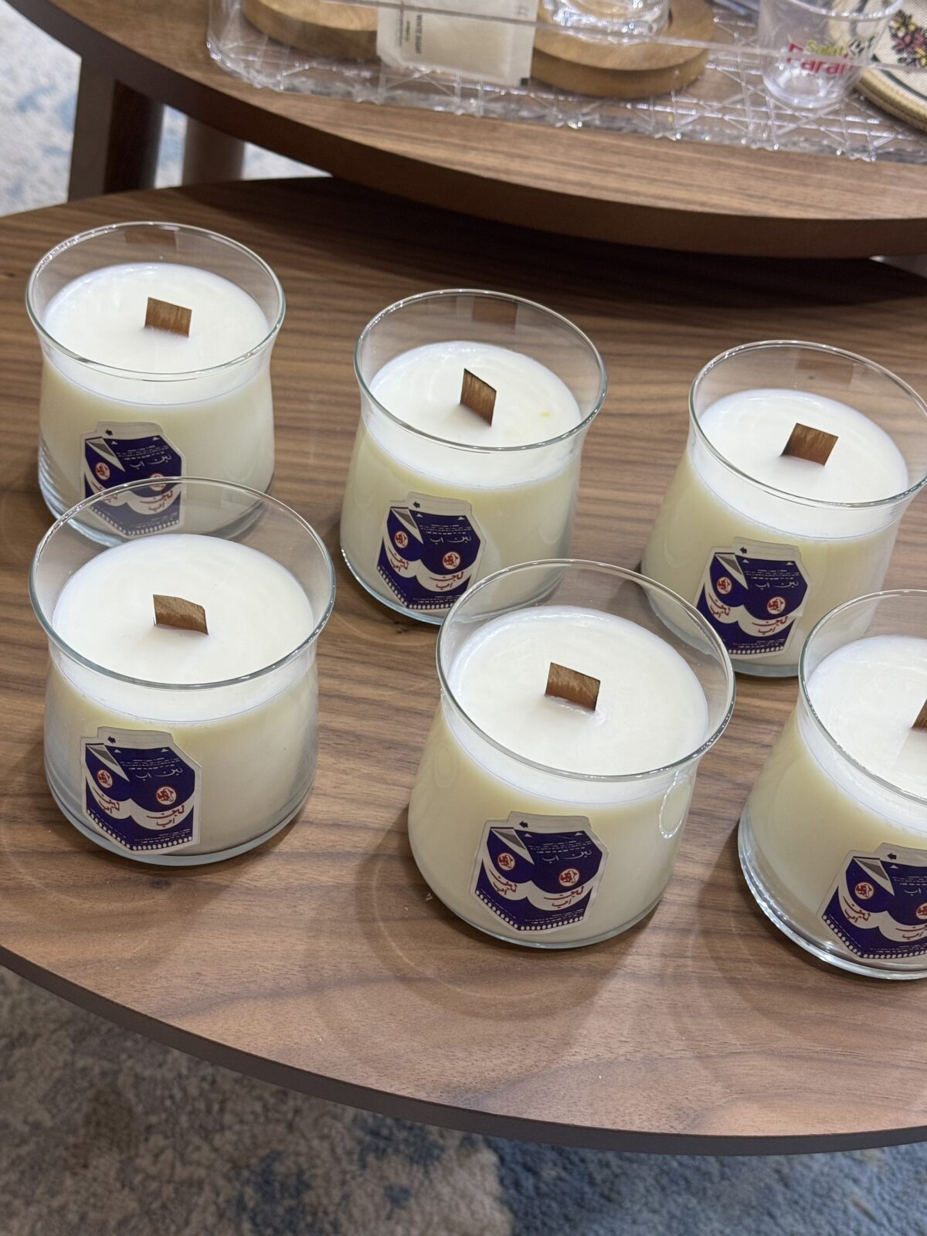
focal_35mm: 48
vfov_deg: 39.7
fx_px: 1714
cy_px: 618
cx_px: 464
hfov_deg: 30.3
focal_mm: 6.76
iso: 64
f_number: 1.78
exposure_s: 1/50
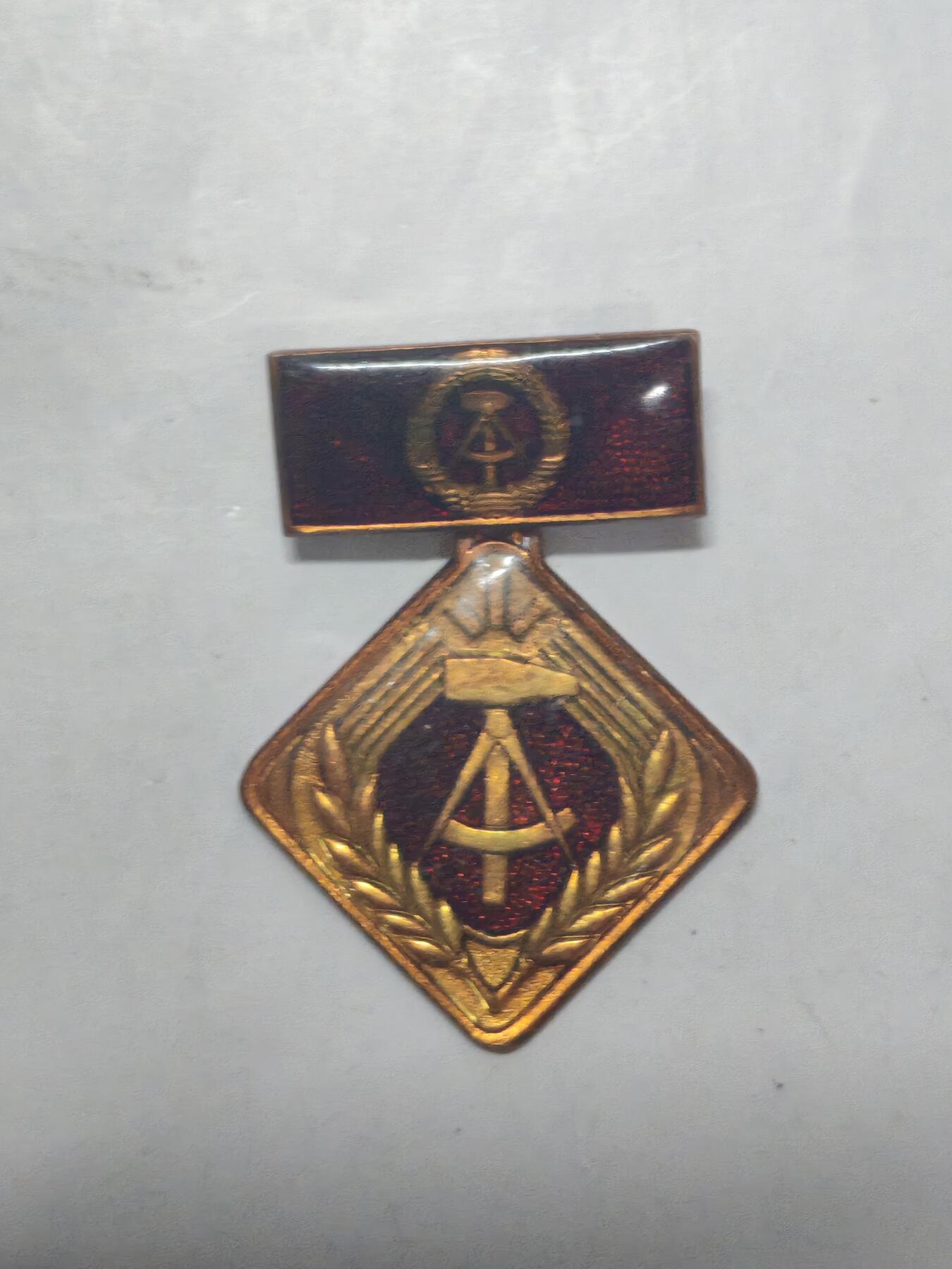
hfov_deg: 21.6
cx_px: 476
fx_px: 2493
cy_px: 634
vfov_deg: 28.6
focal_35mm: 68
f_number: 1.95
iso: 800
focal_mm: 5.52
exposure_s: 1/33
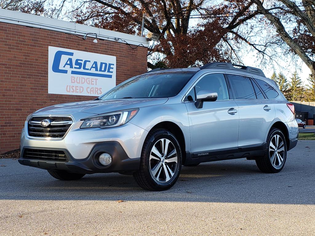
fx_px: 237
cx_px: 158
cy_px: 118
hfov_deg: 67.3
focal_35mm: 26
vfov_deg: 53.1
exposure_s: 1/210
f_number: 2.4
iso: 50
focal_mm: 4.3
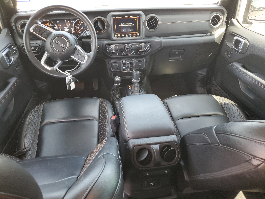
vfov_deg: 53.1
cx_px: 132
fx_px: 199
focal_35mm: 26
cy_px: 100
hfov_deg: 67.3
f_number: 1.5
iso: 100
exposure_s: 1/60.2
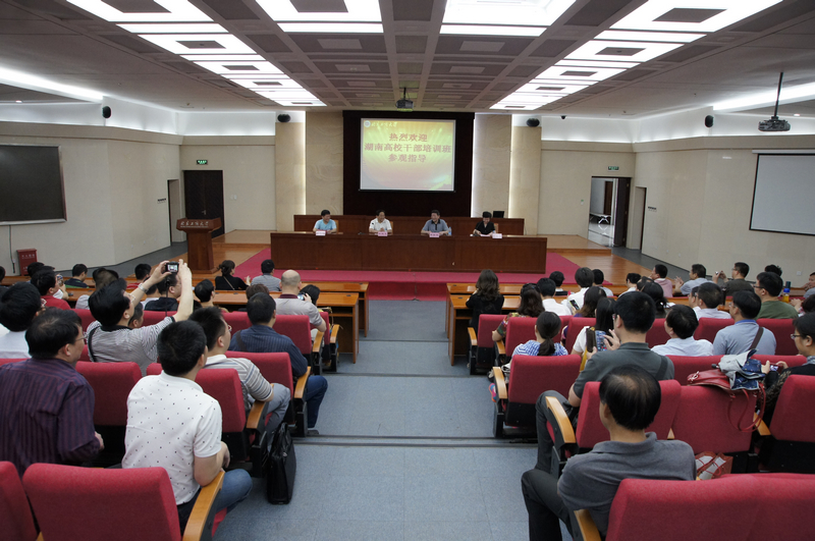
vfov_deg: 53.0
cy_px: 270
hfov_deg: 73.8
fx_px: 543
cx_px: 408
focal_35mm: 24
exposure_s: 1/80
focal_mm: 16
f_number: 5
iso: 1600
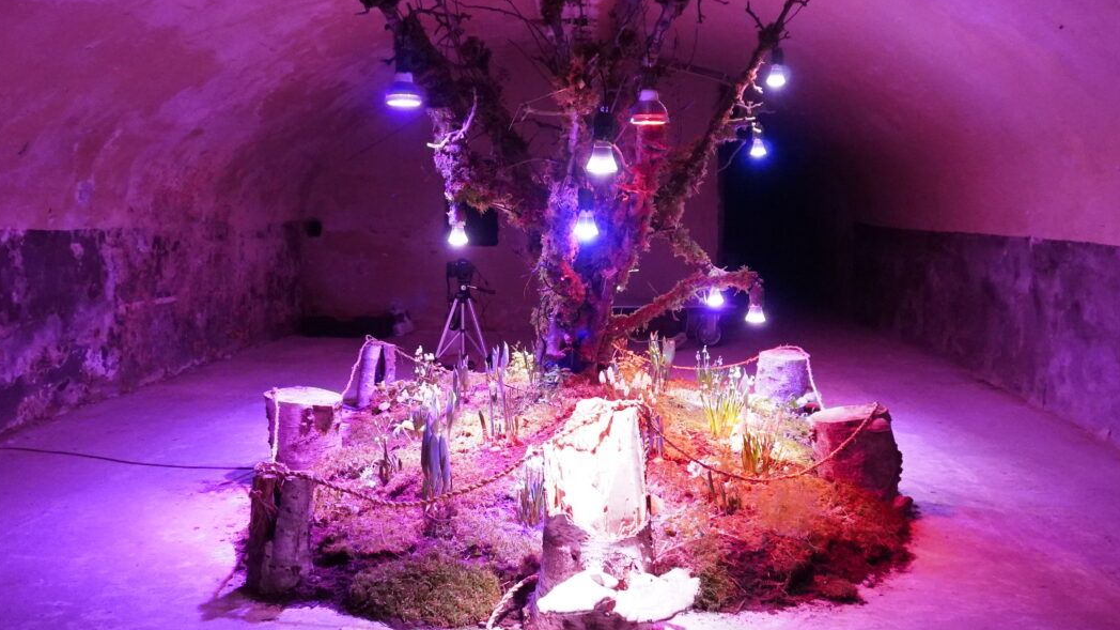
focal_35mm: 36
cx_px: 572
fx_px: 1069
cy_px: 301
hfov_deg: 55.3
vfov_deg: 32.8
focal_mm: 16
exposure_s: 1/160
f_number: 3.5
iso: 6400
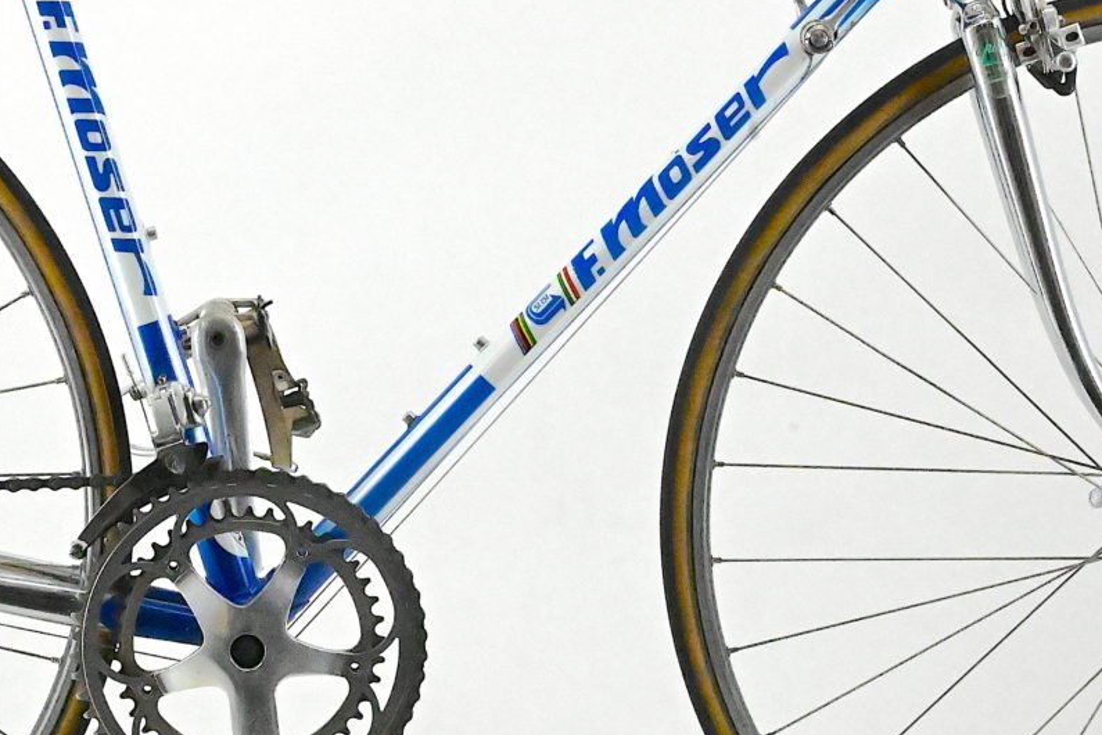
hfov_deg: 12.1
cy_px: 187
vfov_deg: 8.1
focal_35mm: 169
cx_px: 390
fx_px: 5173
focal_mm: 70
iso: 20000
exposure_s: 1/640
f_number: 20
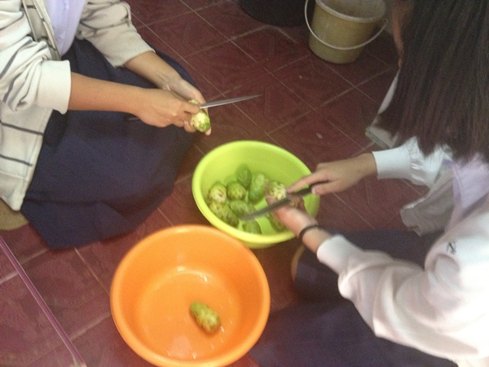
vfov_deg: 40.7
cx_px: 244
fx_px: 494
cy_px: 184
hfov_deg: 52.6
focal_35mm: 35
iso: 400
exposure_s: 1/17
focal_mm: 4.28
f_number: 2.4
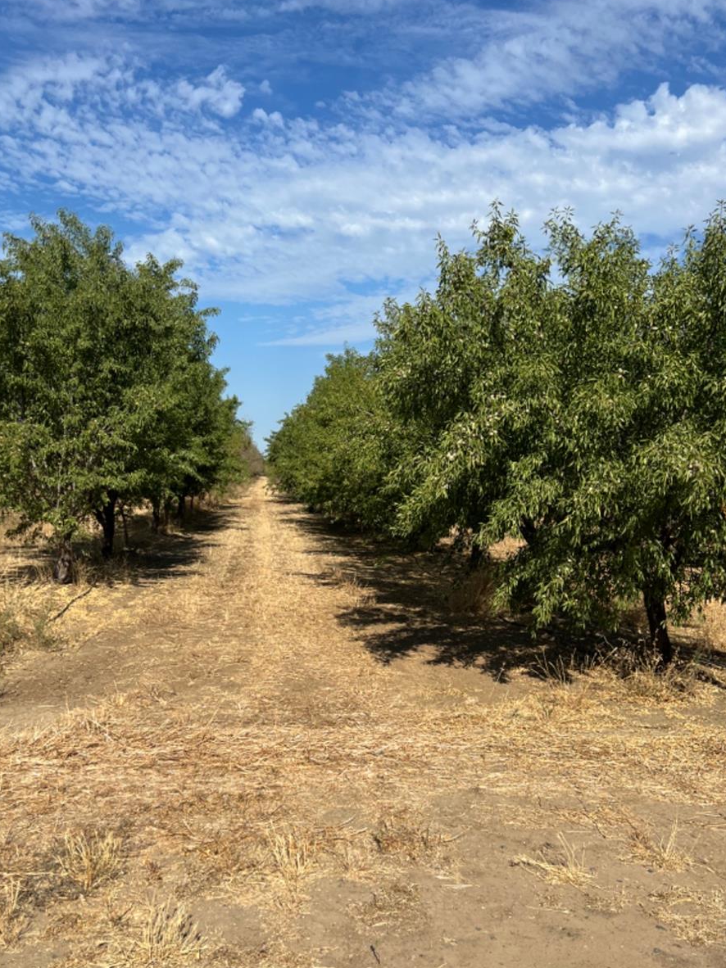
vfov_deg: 55.2
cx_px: 325
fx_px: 923
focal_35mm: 33
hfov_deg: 42.9
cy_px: 550
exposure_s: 1/5882
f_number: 1.5
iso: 50
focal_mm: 5.7
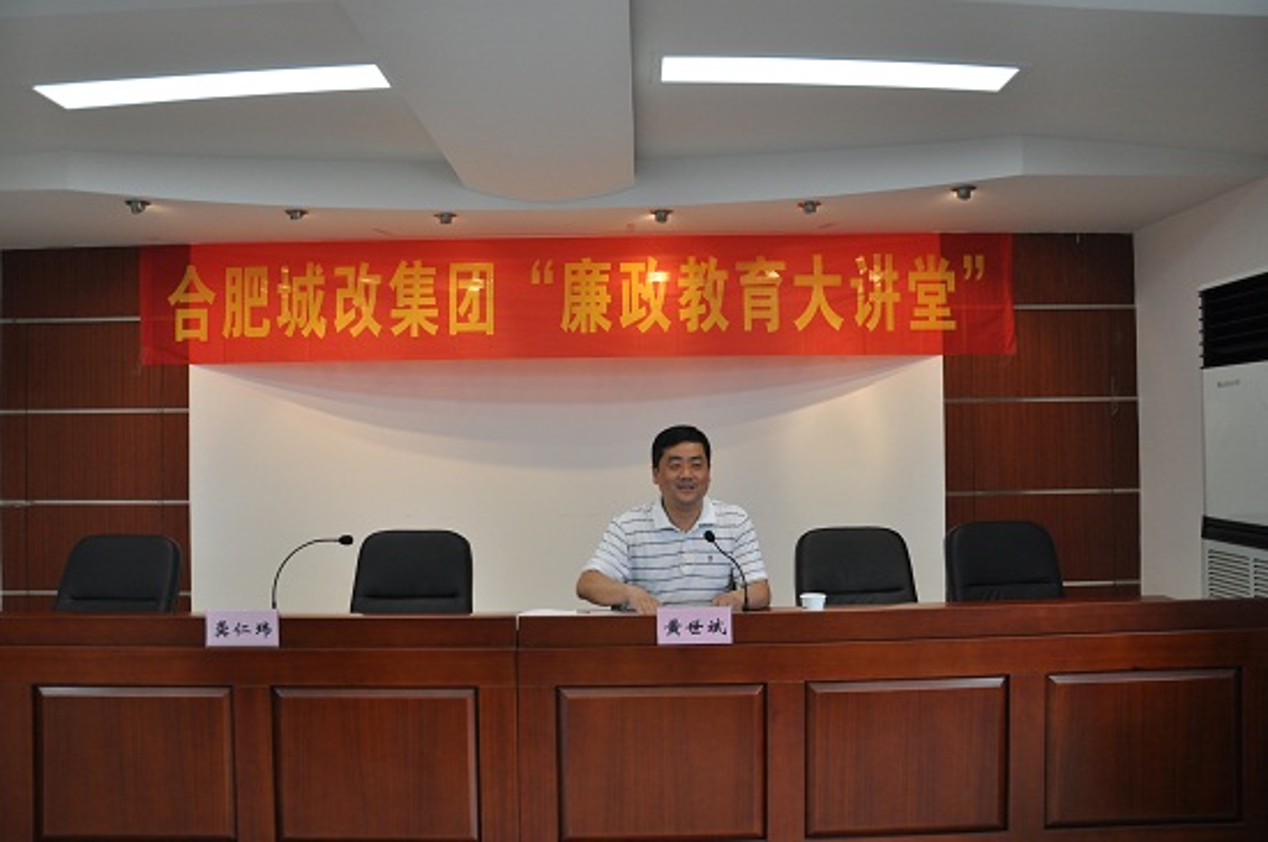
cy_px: 421
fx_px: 950
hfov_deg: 67.5
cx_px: 634
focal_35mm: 27
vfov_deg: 47.8
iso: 320
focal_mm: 18
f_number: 5.6
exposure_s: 1/30
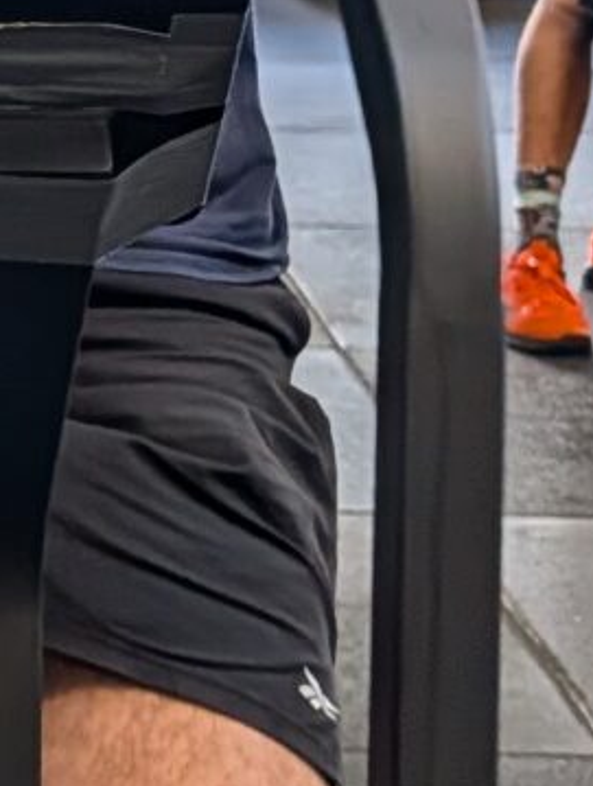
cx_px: -906
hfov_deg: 8.0
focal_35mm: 171
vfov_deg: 11.5
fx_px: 3890
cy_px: 61
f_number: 1.68
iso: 72
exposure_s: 1/100
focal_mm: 6.9
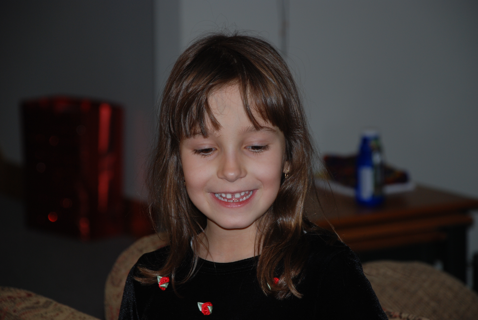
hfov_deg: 13.0
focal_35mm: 158
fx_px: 2094
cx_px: 239
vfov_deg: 8.7
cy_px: 160
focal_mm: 105
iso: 200
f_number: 5.6
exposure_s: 1/60
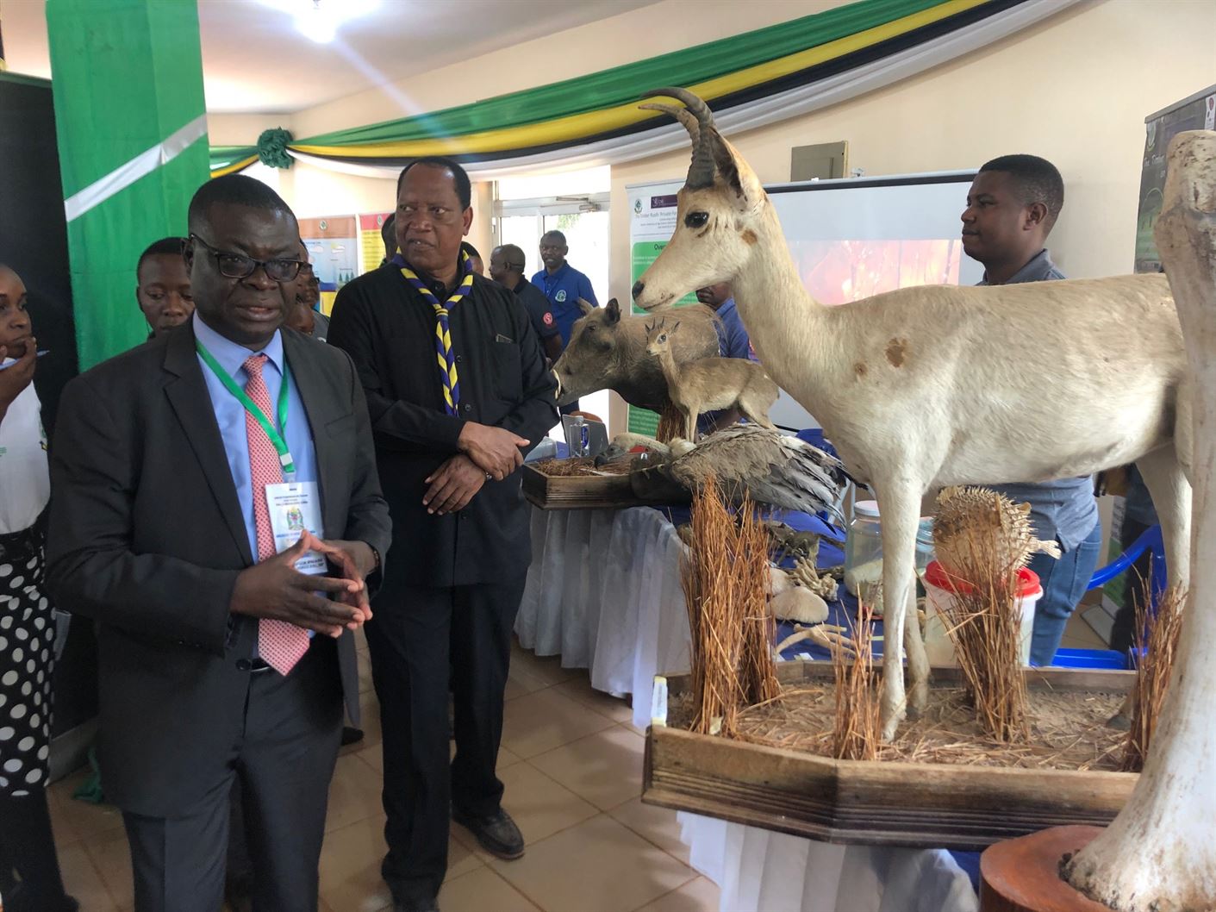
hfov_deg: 63.4
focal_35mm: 28
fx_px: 984
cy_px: 456
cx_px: 608
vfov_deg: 49.7
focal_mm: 4
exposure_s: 1/30
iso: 40
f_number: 1.8
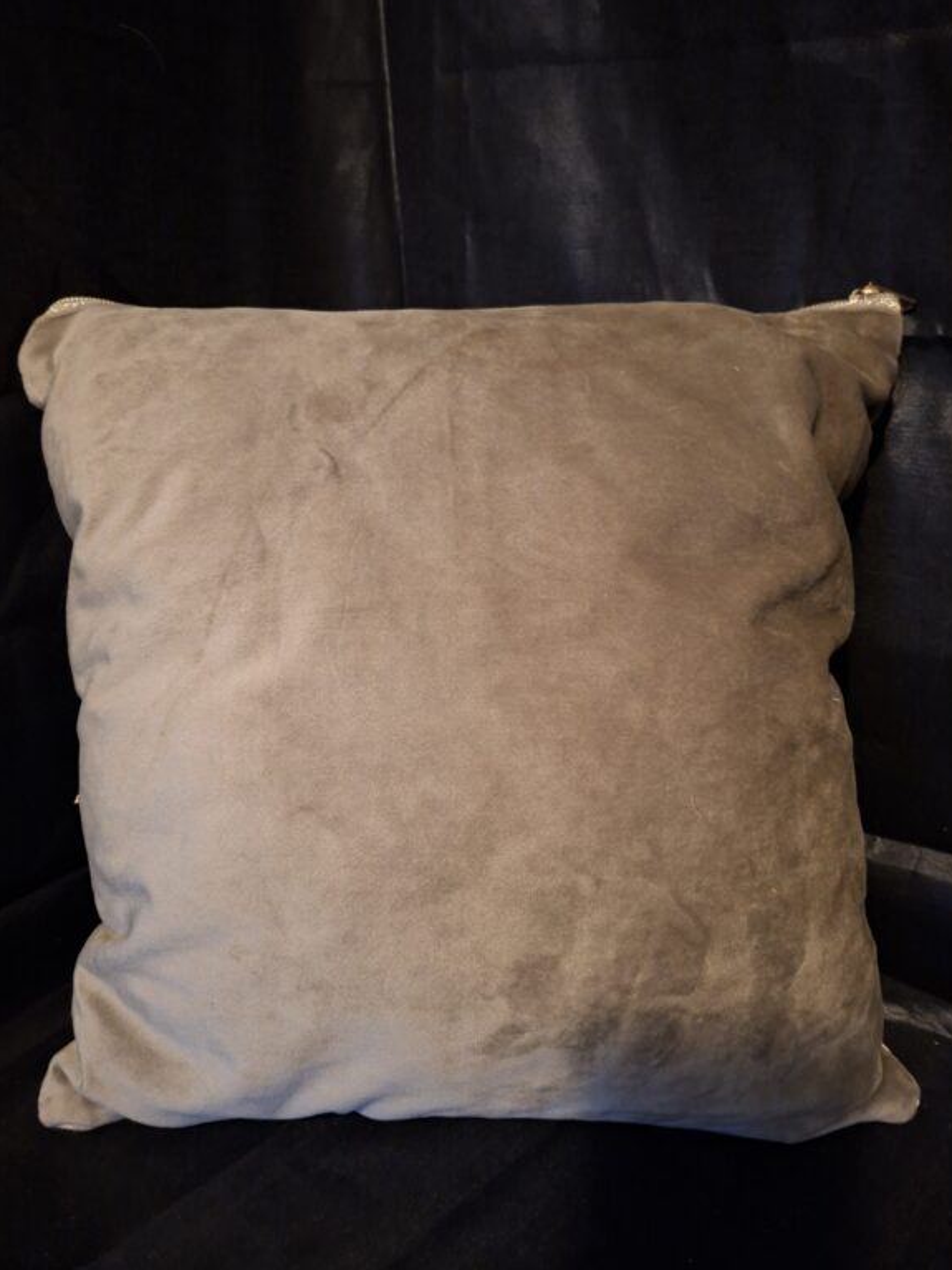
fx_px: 880
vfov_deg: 71.6
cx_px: 465
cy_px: 636
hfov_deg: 56.8
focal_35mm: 24
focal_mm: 5.54
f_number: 1.8
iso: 800
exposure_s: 1/20
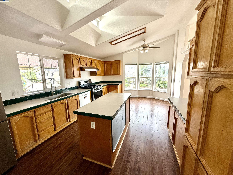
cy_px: 88
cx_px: 116
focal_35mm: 14
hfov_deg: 102.1
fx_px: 94
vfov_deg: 85.7
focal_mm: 2.22
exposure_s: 1/120
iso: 125
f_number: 2.2
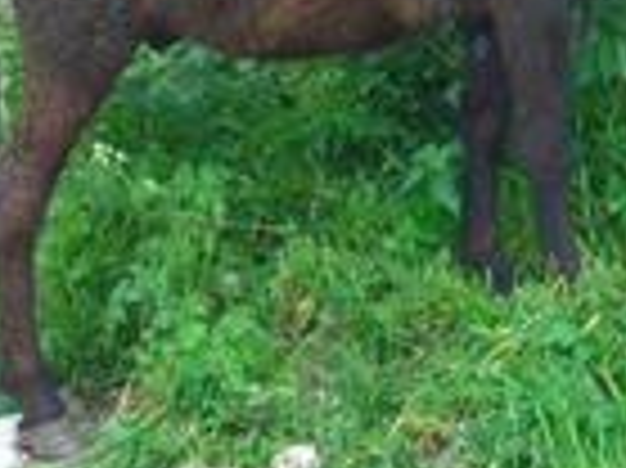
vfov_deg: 13.8
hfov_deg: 18.7
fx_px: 1879
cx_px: 531
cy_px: -104
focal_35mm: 104
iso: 103
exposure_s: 1/125
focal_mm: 5.7
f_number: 2.8
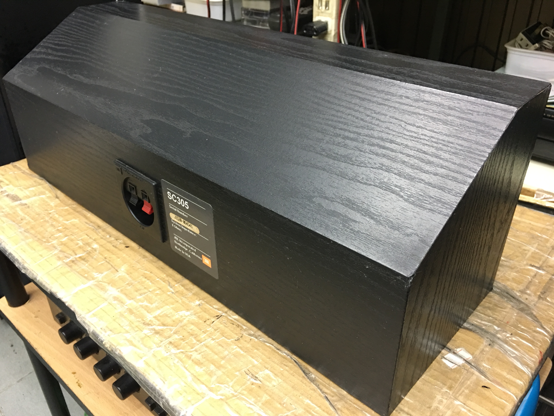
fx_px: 464
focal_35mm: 29
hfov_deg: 61.7
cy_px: 208
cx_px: 277
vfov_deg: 48.2
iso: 100
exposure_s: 1/10
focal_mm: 4.15
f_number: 2.2
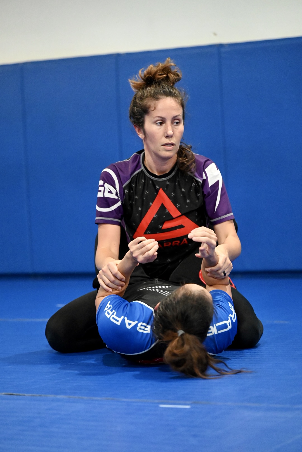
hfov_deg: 11.9
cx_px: 151
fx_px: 1447
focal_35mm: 115
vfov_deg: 17.8
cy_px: 226
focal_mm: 115
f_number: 2.8
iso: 16000
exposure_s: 1/640
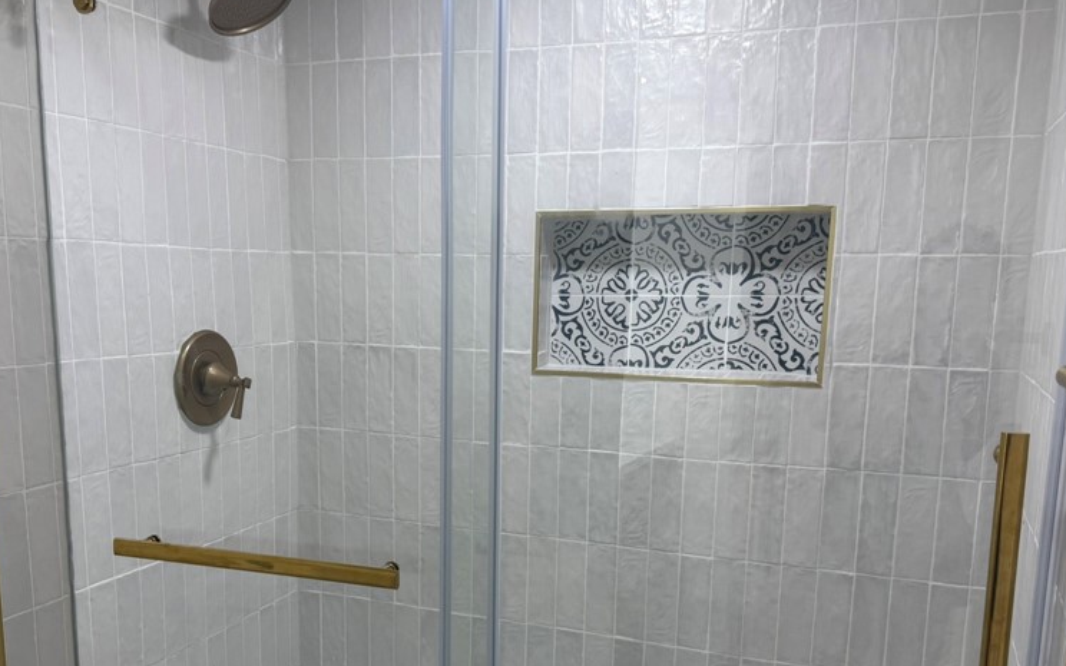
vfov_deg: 35.8
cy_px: 465
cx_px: 469
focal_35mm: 35
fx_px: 1017
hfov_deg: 55.2
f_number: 1.78
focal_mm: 6.76
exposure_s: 1/120
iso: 100
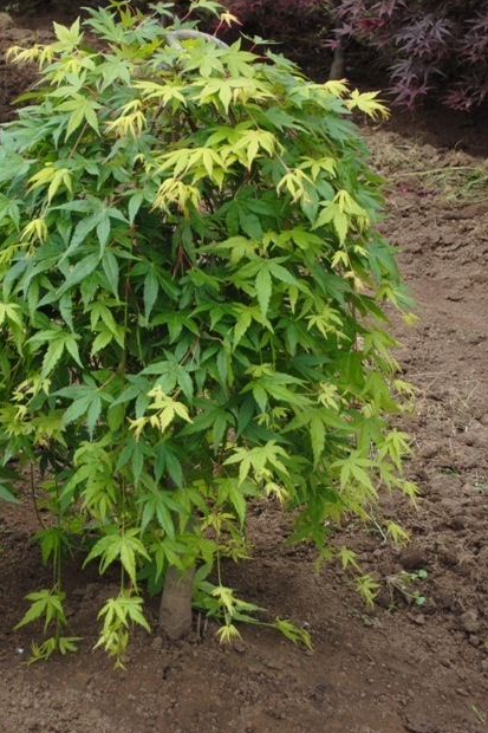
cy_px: 378
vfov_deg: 23.4
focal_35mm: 87
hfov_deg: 15.7
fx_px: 1766
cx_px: 143
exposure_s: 1/500
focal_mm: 35
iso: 160
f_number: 5
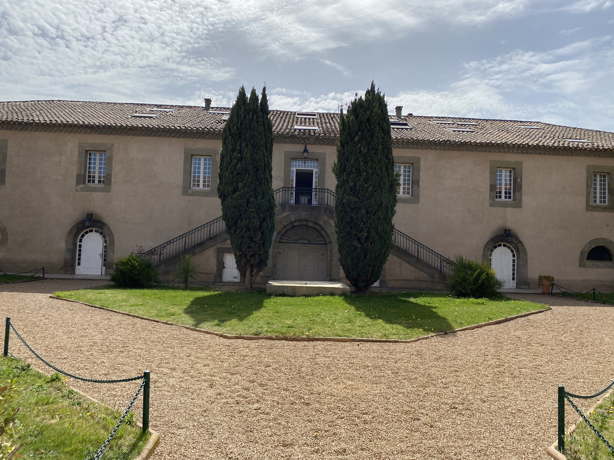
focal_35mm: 26
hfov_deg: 67.3
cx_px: 307
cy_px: 230
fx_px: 461
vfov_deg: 53.1
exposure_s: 1/4808
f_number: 1.8
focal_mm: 4.25
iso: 32
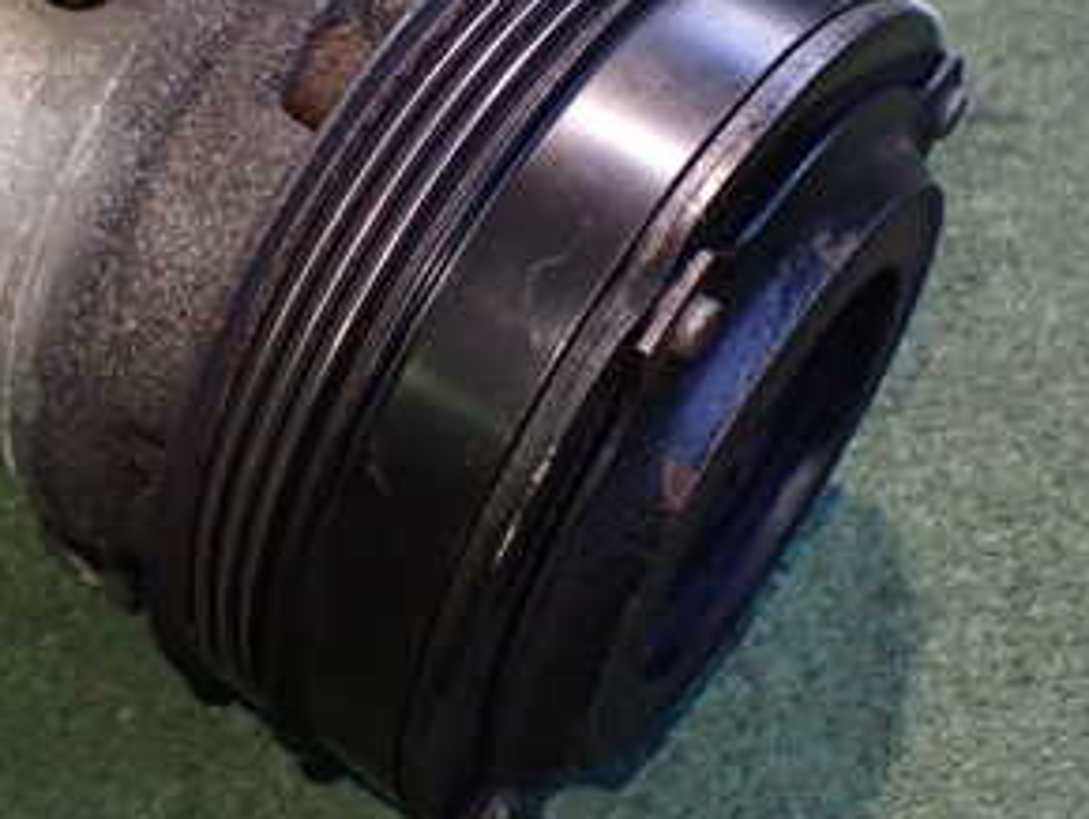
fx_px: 1952
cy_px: 199
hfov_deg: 30.1
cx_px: 150
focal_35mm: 62
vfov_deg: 23.4
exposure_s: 1/60
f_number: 2.3
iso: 800
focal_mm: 5.4
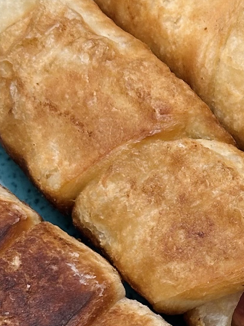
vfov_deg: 11.0
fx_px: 1673
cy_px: 309
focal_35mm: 178
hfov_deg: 8.2
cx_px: 374
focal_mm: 6.86
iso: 80
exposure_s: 1/50
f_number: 1.78
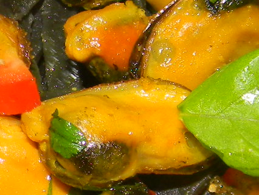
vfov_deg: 8.6
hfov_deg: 11.4
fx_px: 1295
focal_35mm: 173
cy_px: 180
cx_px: 219
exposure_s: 1/30
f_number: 3.7
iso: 200
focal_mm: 6.4
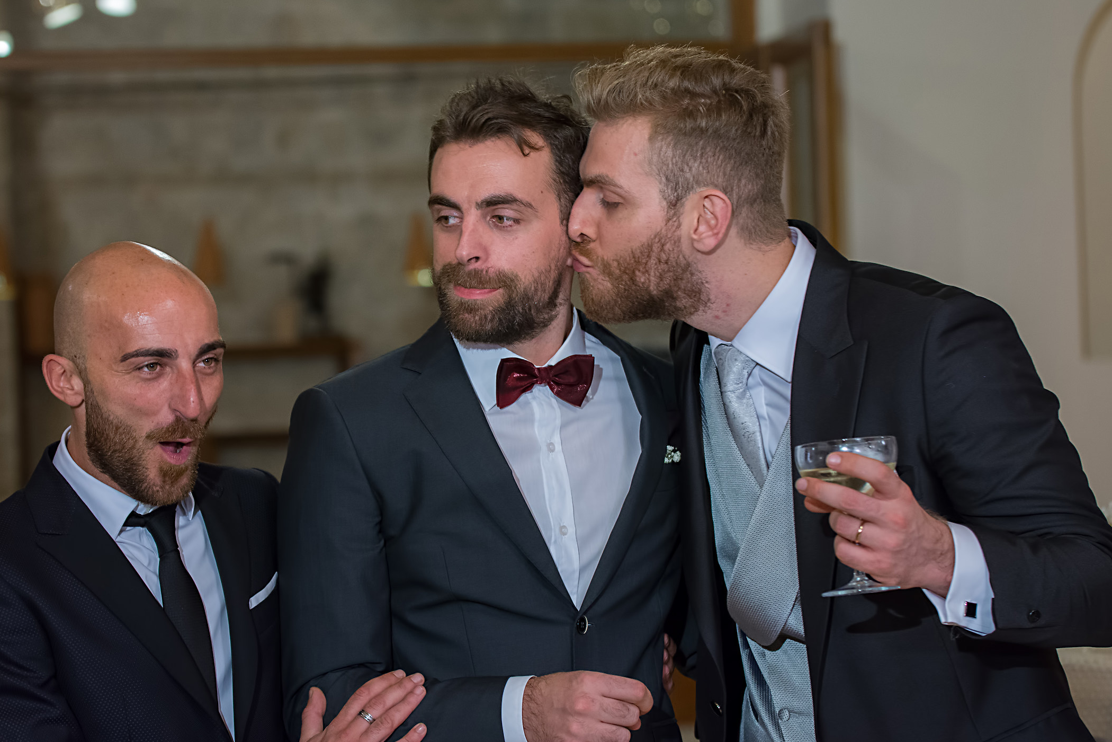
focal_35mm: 120
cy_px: 409
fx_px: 3706
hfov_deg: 17.1
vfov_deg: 11.4
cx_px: 525
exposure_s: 1/160
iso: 1600
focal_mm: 70
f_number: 2.8
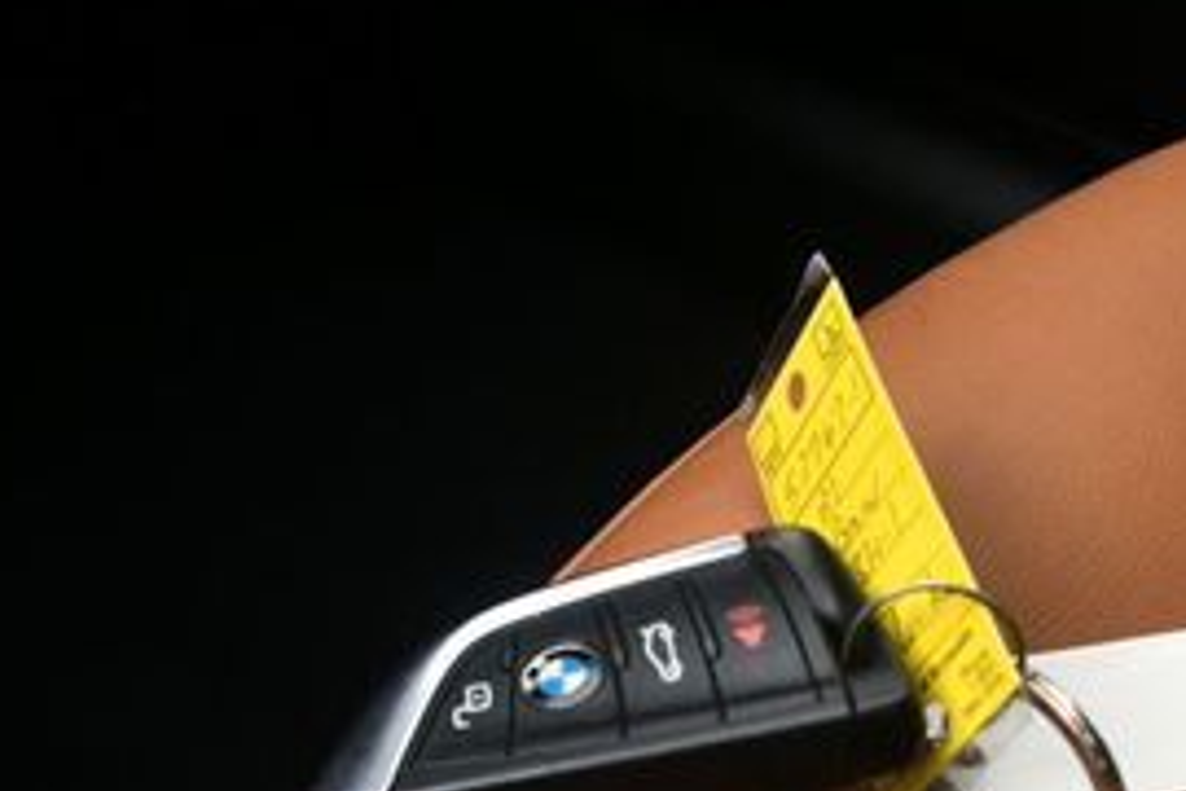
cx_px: 646
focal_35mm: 64
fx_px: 2108
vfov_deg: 20.3
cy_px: 874
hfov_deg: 31.4
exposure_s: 1/250
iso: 400
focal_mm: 18
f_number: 5.6
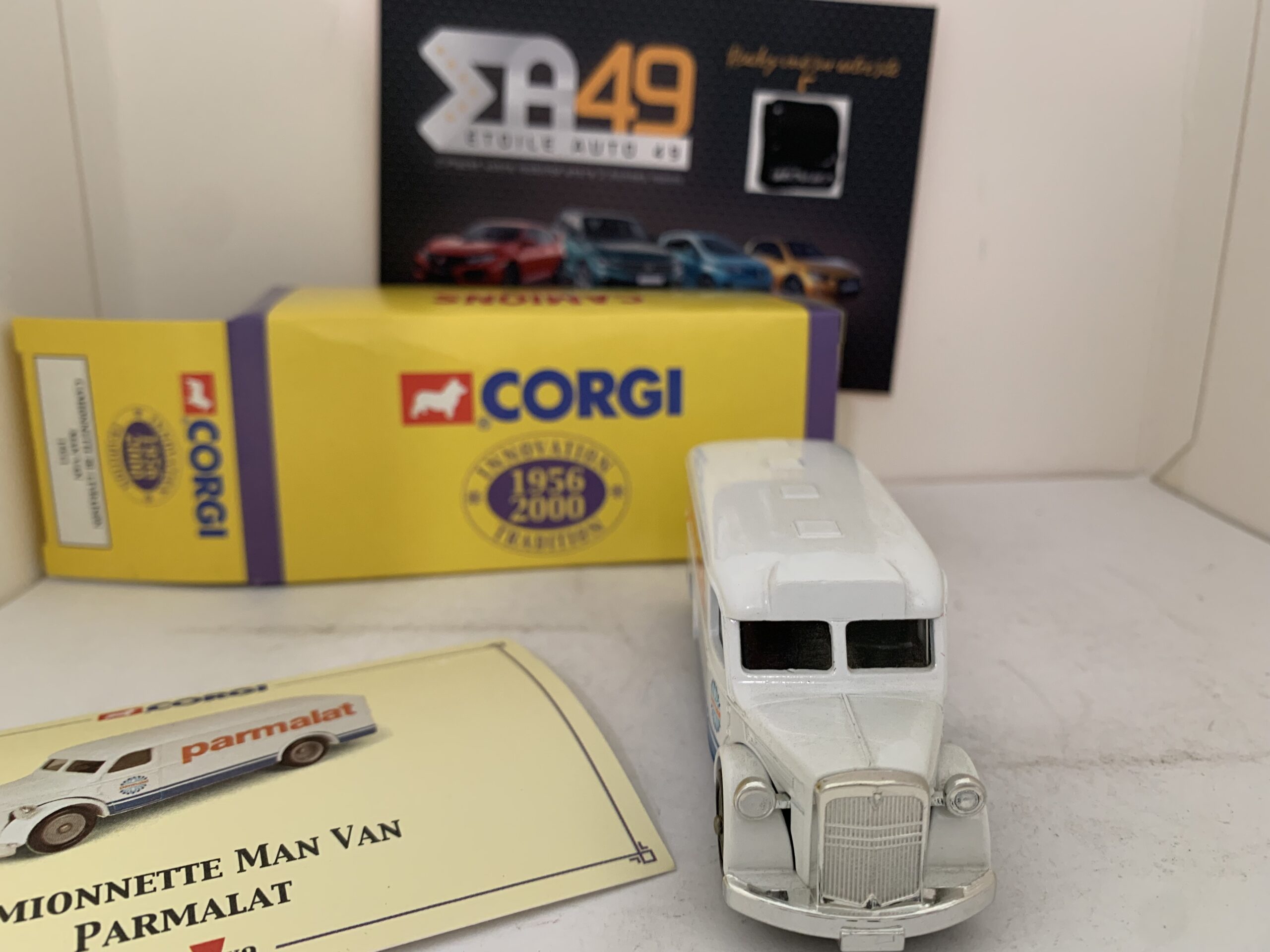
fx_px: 954
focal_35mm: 26
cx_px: 635
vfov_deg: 53.1
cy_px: 476
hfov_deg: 67.3
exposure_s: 1/50
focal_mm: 4.25
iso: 100
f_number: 1.8
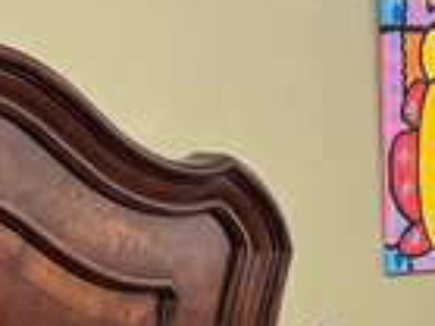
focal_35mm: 177
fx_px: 2222
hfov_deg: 10.2
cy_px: 536
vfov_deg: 8.1
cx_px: 923
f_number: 1.78
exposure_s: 1/120
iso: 200
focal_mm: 6.76
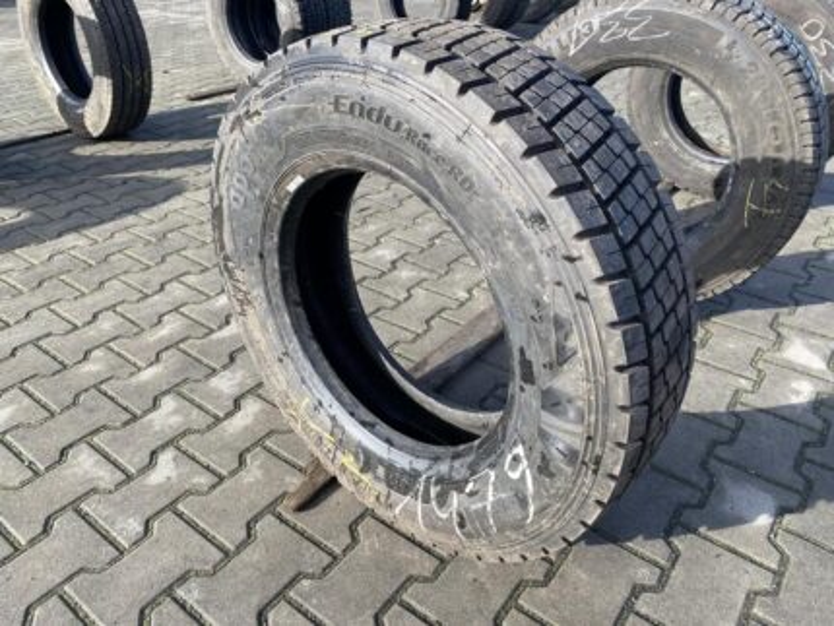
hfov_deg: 67.3
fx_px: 627
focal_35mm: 26
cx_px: 417
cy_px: 313
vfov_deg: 53.1
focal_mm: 4.25
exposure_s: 1/640
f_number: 1.8
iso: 32
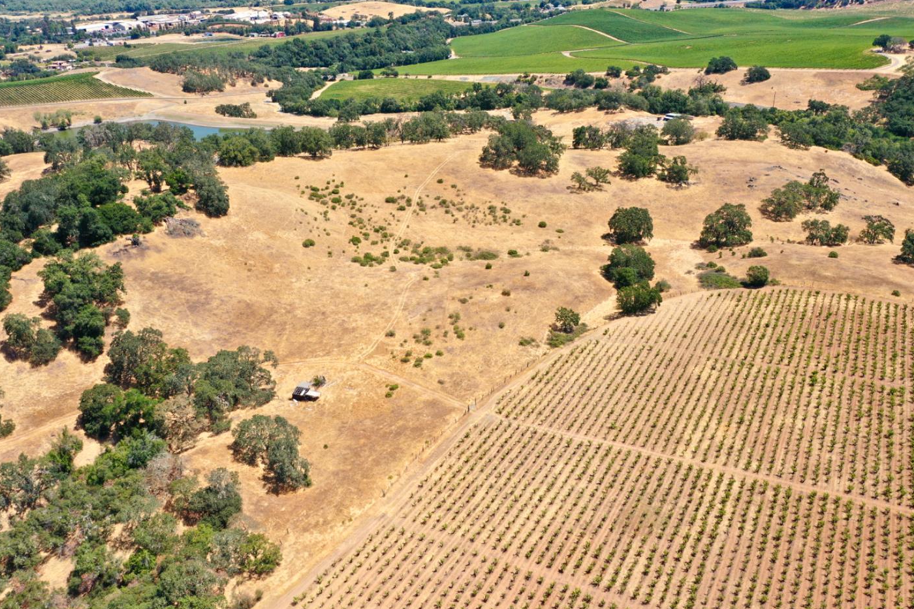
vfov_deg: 43.6
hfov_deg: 61.9
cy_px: 304
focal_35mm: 30
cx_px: 477
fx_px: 762
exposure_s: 1/400
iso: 100
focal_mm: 10.26
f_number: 5.6
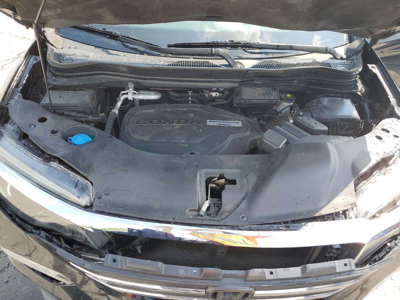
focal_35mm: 26
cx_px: 200
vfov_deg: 53.1
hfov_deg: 67.3
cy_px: 150
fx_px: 300
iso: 50
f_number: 1.5
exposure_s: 1/500
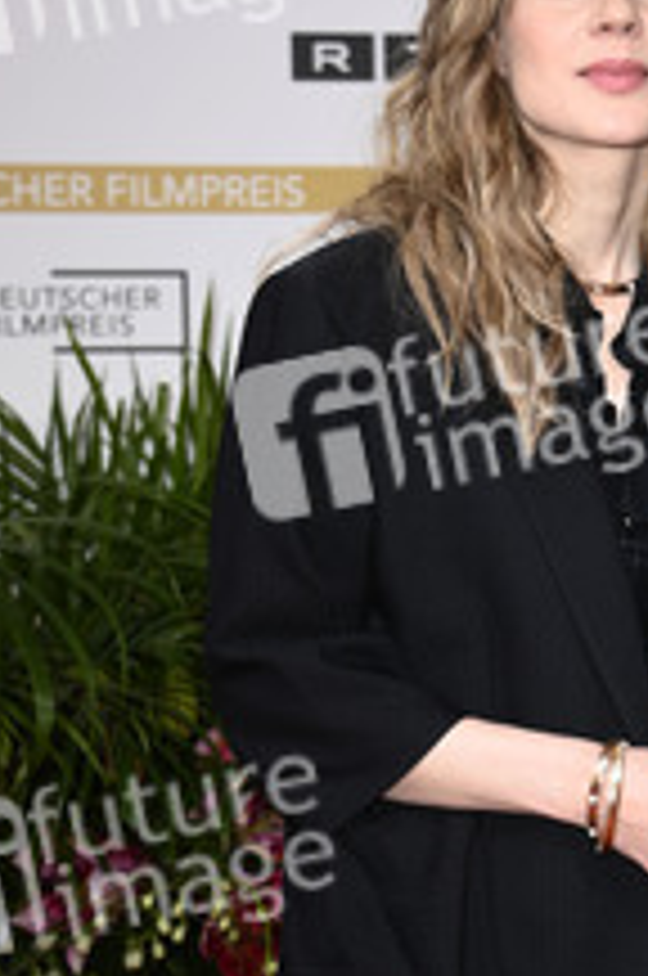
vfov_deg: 12.4
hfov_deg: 8.2
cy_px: 639
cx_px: 594
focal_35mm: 166
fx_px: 4496
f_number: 5.6
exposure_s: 1/250
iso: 500
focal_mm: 90
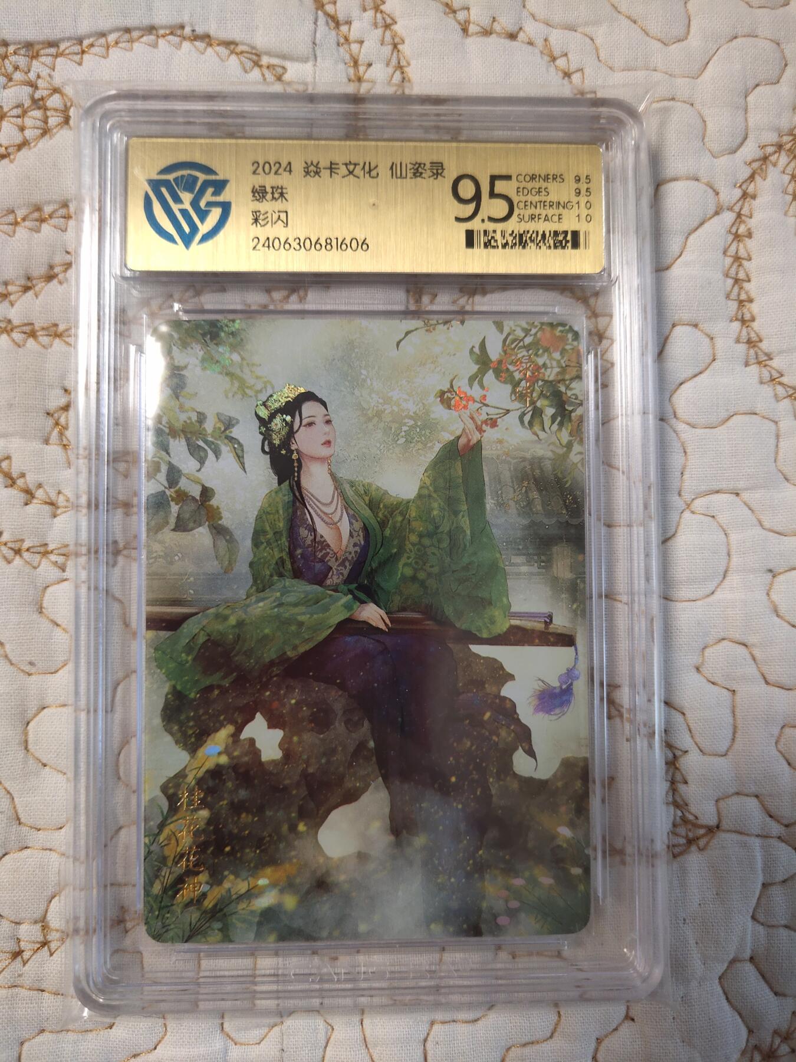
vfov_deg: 67.3
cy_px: 531
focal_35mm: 26
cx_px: 398
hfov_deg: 53.1
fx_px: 797
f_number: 1.79
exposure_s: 1/50
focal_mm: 4.27
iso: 152
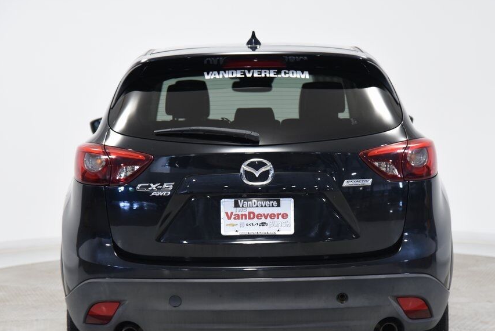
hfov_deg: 24.2
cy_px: 195
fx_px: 1156
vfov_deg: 16.3
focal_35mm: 84
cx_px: 258
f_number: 4
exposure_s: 1/80
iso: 1600
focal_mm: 70
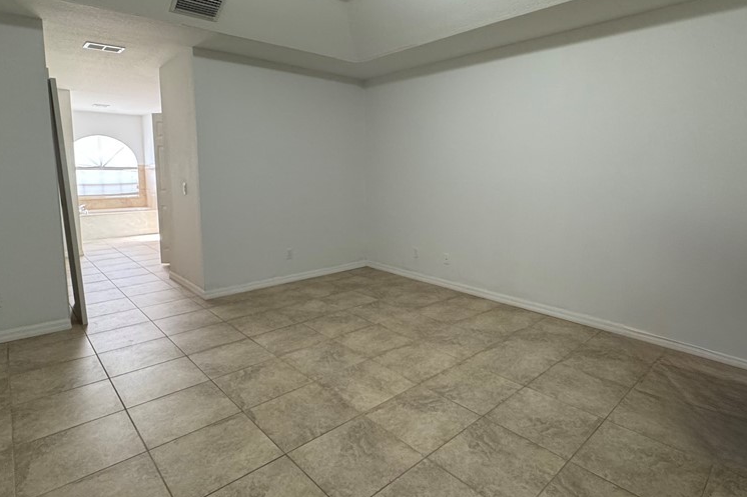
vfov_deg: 61.6
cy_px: 212
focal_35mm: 20
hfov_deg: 84.0
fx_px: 415
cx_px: 388
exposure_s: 1/60
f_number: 2.2
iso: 400
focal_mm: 2.22
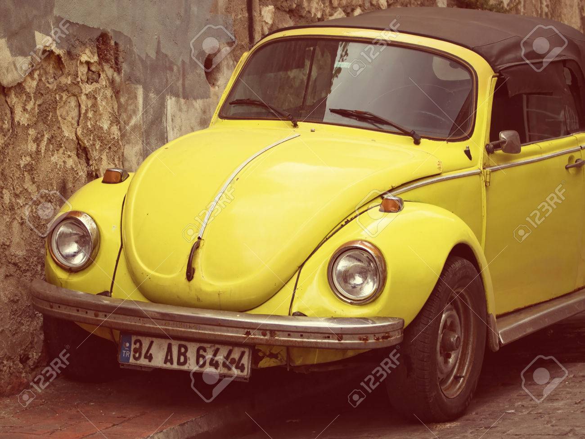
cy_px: 220
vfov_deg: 9.9
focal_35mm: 150
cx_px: 292
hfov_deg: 13.2
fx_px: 2535
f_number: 4.8
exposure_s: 1/125
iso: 200
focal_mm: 75
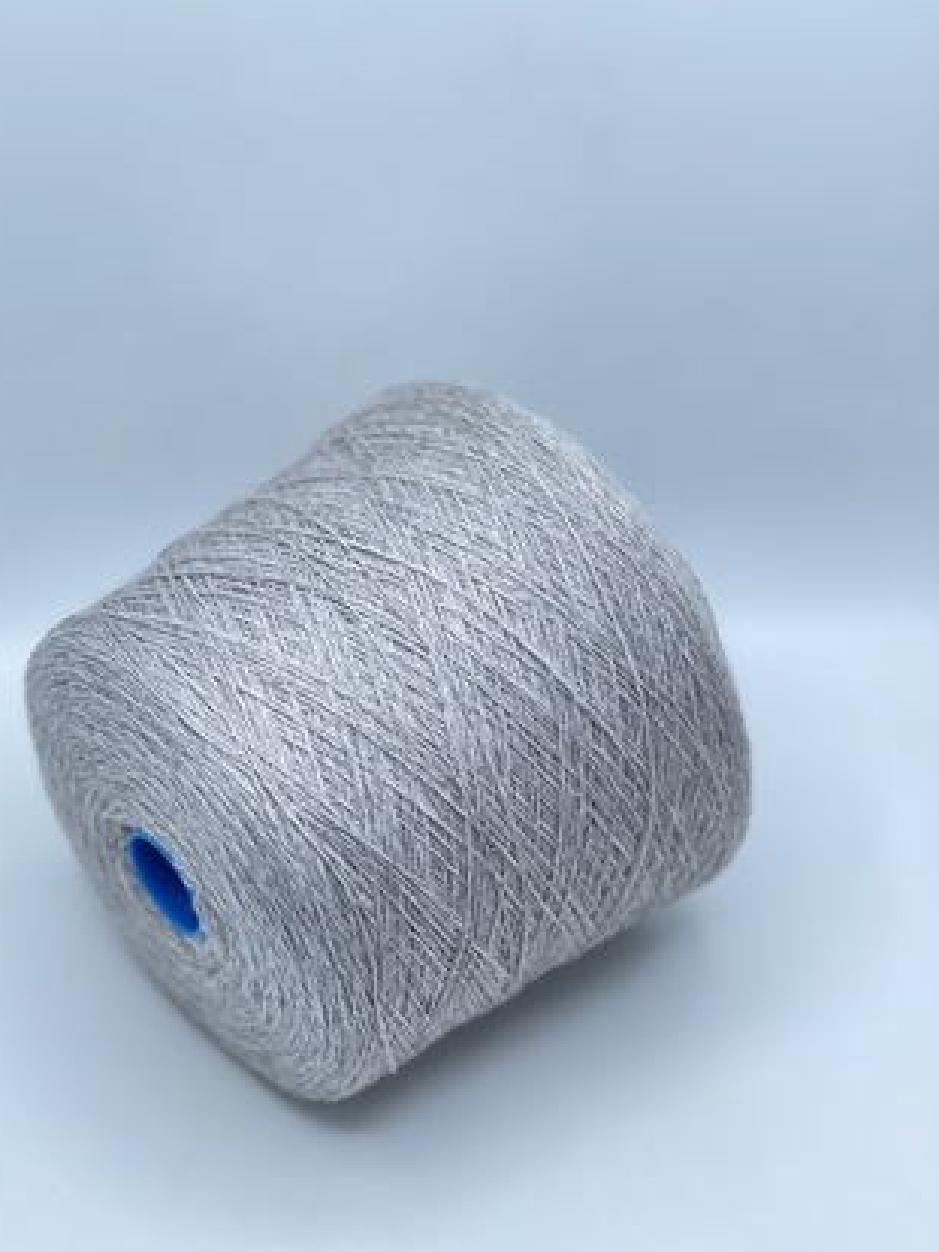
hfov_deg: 19.9
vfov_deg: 26.3
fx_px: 2678
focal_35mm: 74
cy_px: 718
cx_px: 402
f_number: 2.2
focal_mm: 7.5
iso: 25
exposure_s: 1/215
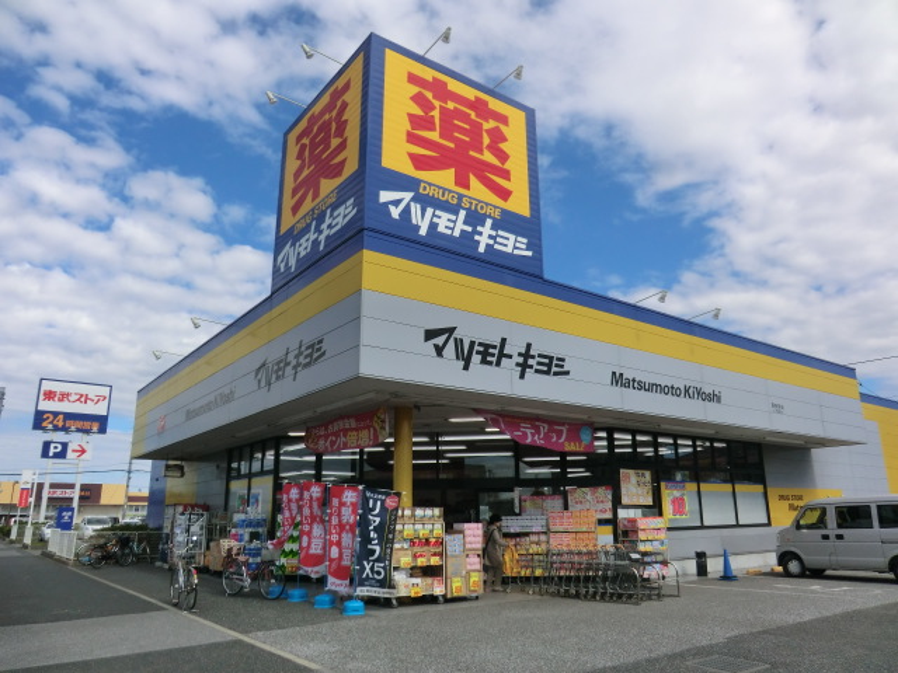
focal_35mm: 24
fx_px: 623
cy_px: 336
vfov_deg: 56.8
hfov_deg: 71.6
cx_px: 449
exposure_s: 1/320
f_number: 7.5
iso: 80
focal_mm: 4.3
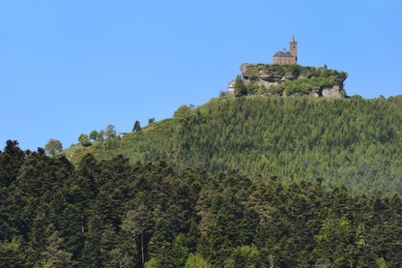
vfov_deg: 6.8
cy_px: 134
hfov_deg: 10.2
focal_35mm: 202
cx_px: 201
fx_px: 2255
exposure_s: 1/400
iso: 200
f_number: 11
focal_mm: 200
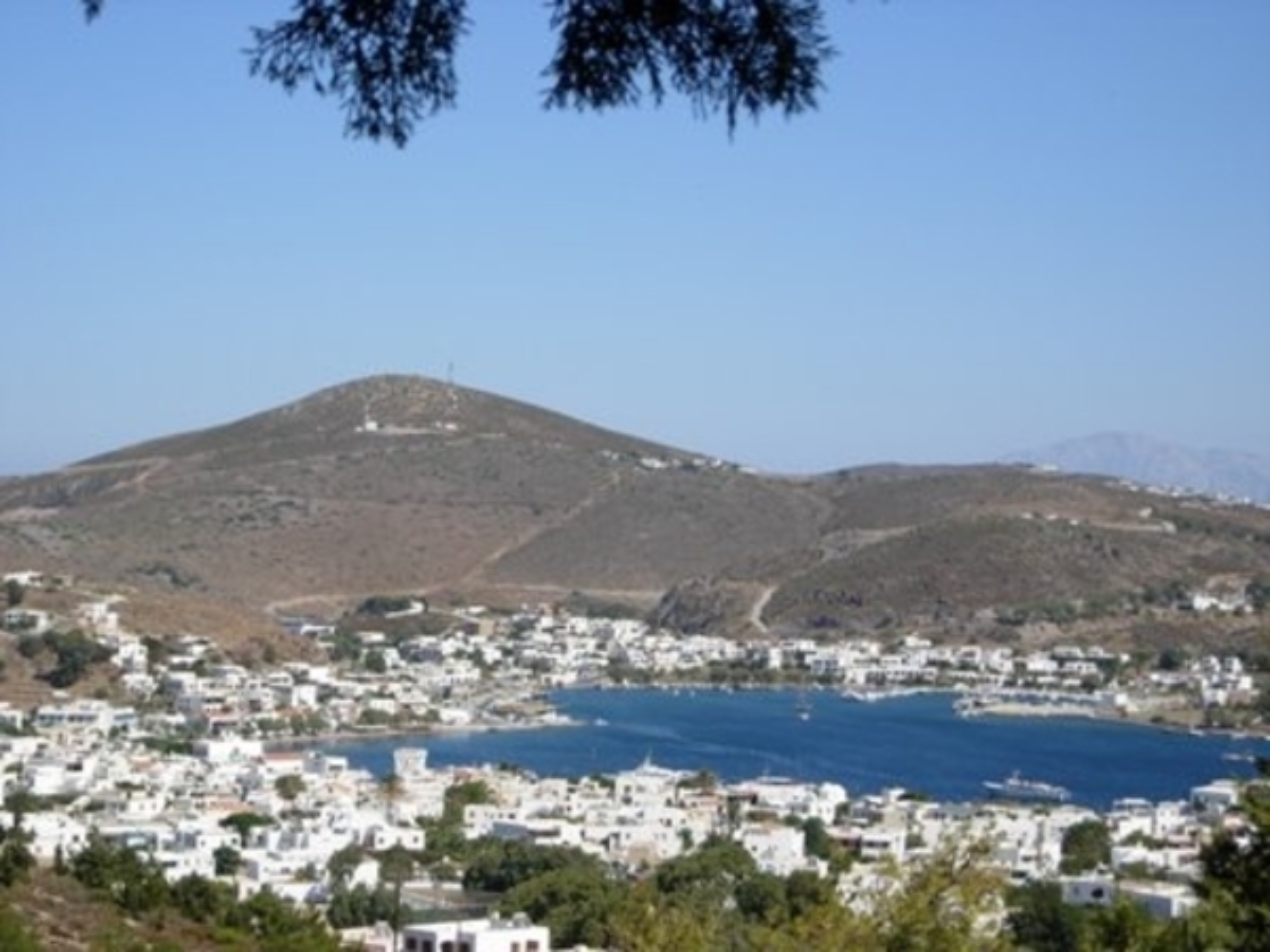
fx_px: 3779
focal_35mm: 103
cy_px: 476
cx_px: 635
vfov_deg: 14.4
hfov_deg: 19.1
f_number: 5.8
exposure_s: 1/456
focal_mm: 21.5
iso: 50
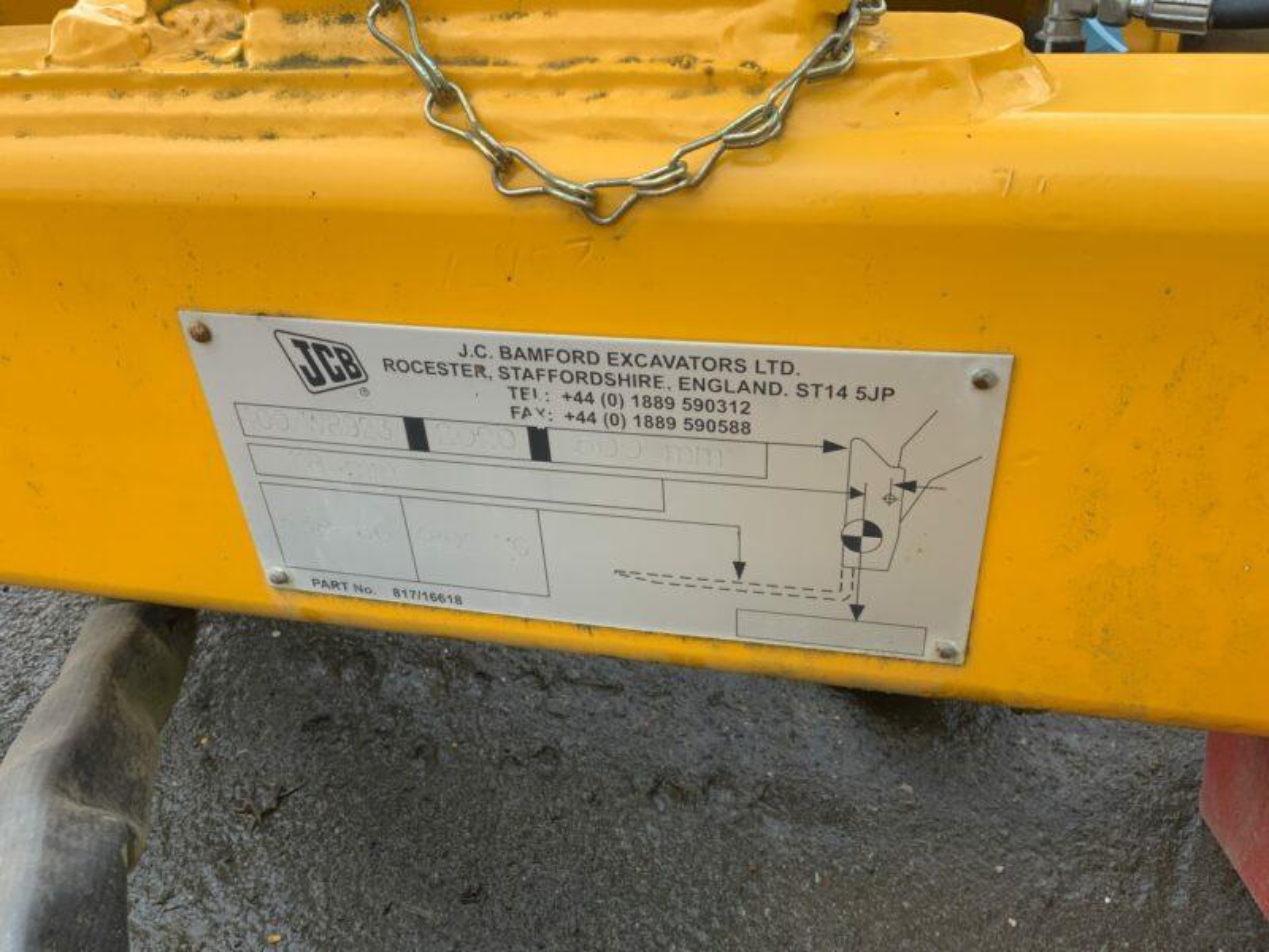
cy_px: 476
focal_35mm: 29
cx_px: 634
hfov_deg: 61.7
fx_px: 1063
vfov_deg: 48.2
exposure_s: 1/406
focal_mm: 3
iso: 16
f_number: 1.8
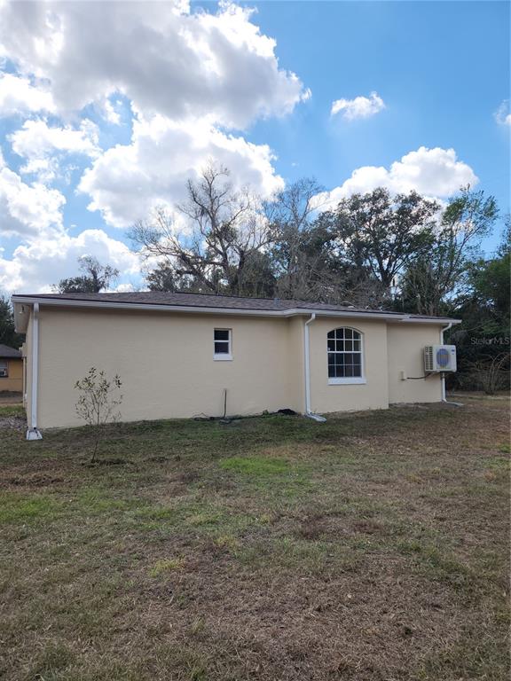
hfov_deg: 58.9
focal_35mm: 23
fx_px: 453
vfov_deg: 73.9
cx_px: 256
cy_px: 340
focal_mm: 5.4
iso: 20
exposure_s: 1/1559
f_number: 1.8
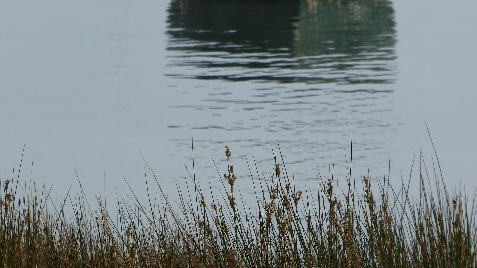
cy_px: 89
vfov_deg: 1.7
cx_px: 194
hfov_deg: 3.0
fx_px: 8993
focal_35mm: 711
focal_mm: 83.4
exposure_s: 1/320
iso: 100
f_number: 6
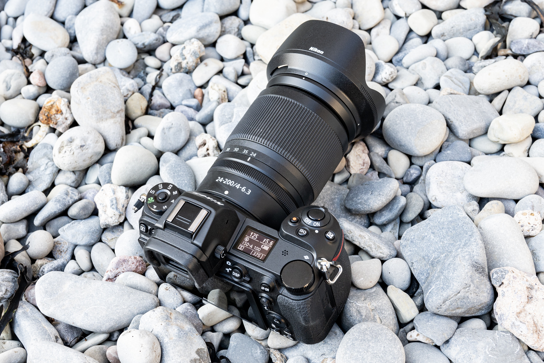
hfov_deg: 34.5
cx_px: 272
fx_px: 876
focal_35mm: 58
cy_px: 182
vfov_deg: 23.4
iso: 400
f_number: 8
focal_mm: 39
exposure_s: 1/60
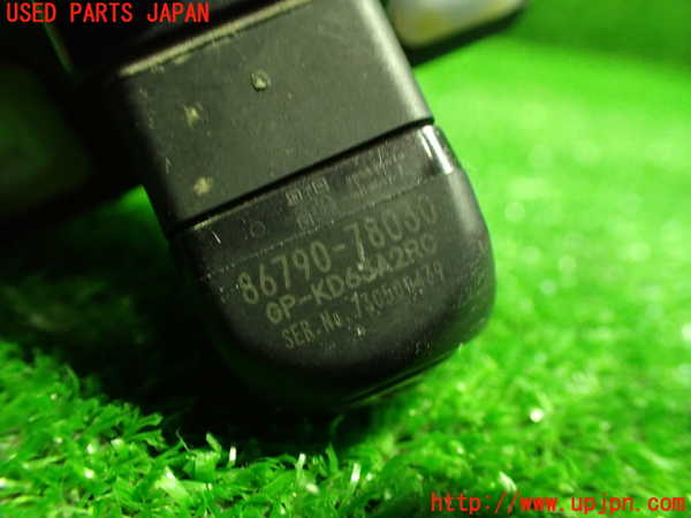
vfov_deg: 46.8
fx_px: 599
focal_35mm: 30
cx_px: 346
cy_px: 259
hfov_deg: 60.0
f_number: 2.3
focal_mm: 5.4
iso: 800
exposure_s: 1/40
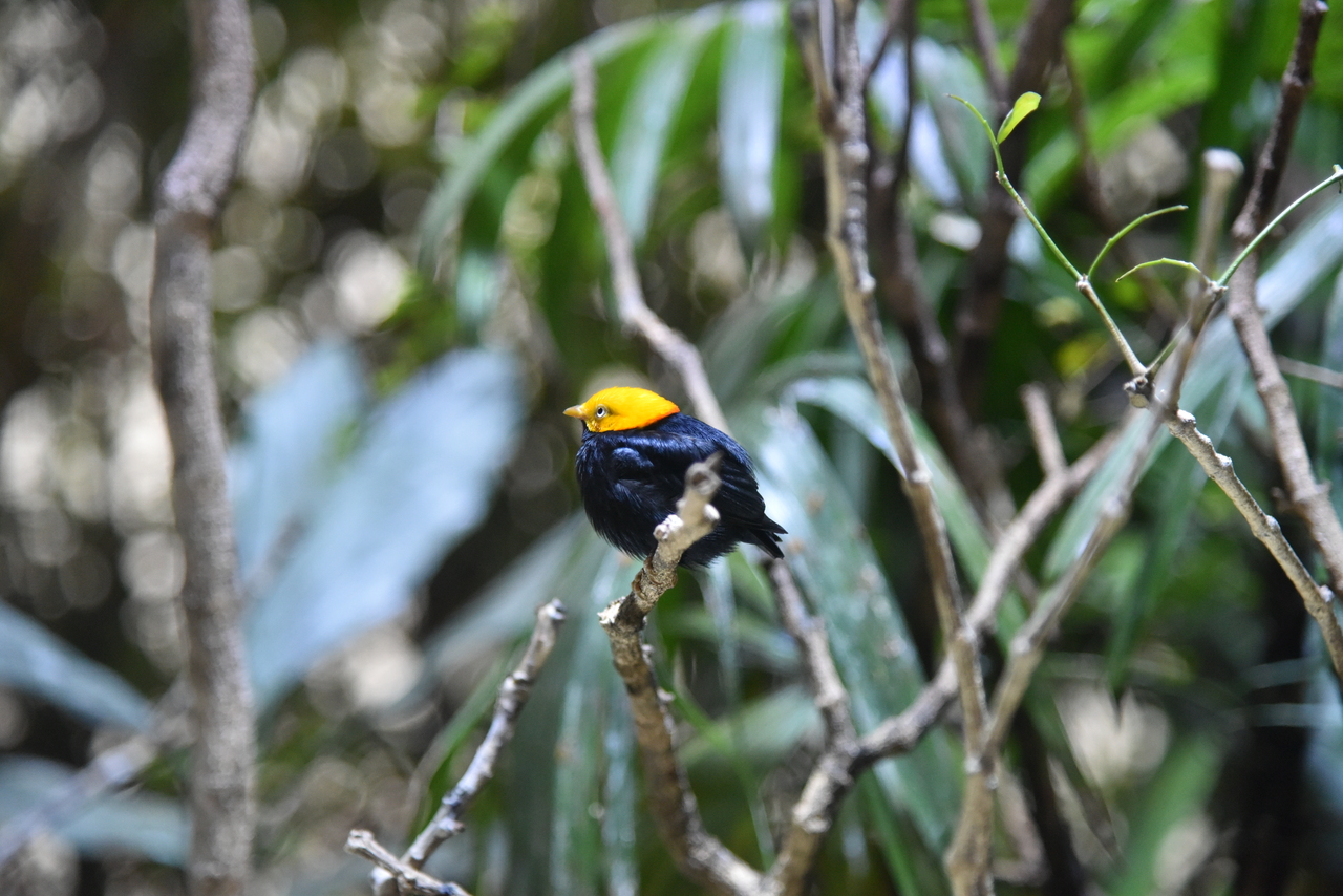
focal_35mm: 120
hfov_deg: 17.1
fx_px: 4477
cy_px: 448
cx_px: 672
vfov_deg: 11.4
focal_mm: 120
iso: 5000
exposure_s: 1/250
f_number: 4
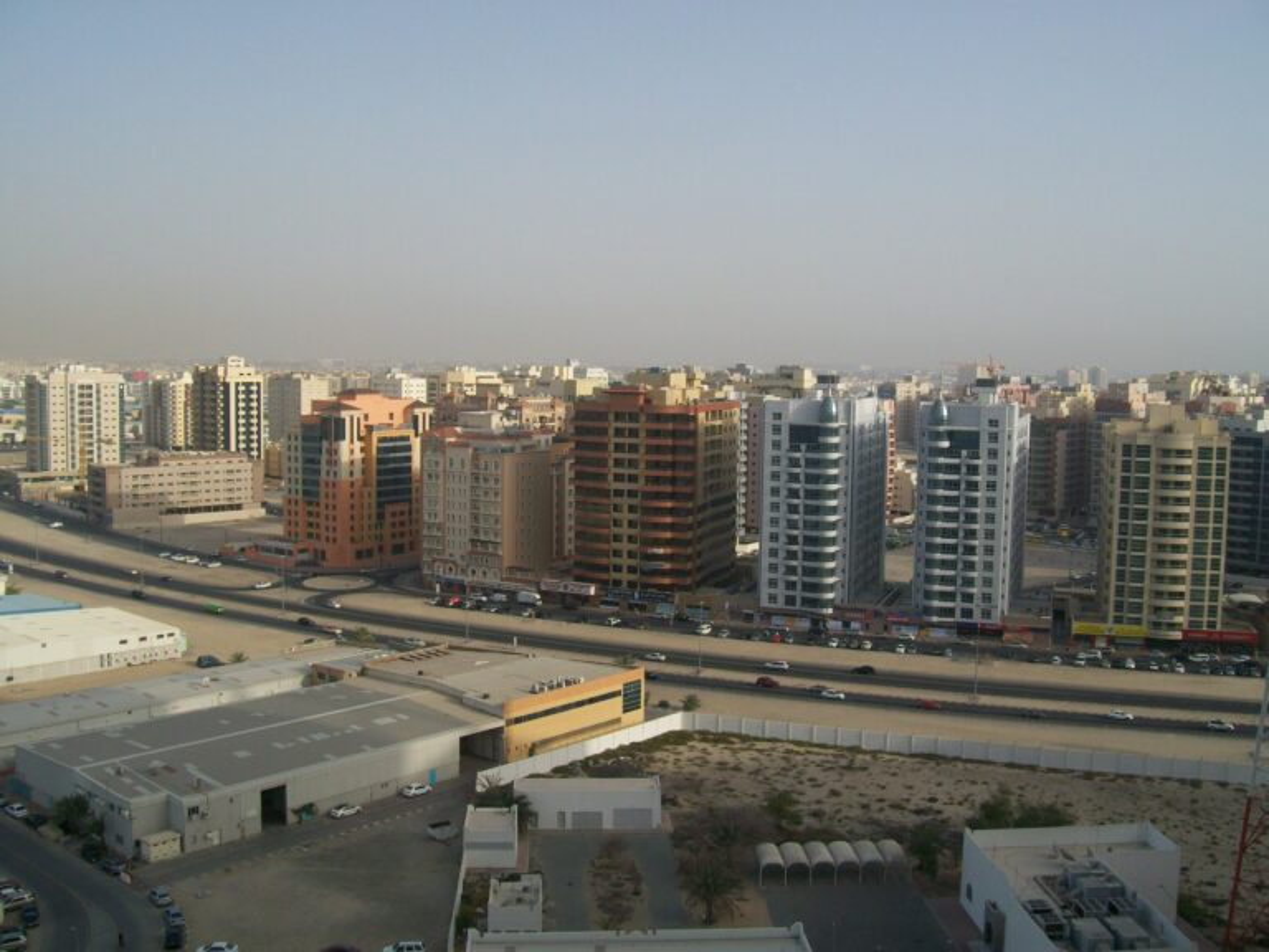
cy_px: 476
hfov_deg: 54.0
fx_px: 1246
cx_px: 634
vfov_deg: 41.8
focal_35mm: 34
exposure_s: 1/400
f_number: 4.9
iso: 64
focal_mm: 6.1
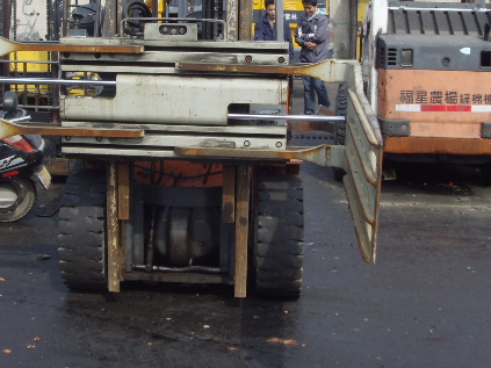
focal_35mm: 59
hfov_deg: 32.7
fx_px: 837
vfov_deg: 24.6
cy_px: 100
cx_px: 224
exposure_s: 1/180
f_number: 6.3
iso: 80
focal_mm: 6.6
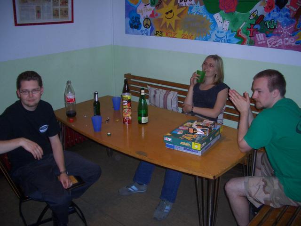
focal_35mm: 35
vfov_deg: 40.7
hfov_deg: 52.6
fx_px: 304
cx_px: 150
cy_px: 113
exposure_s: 1/60
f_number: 2.6
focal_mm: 5.8
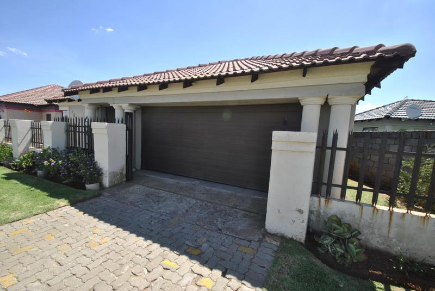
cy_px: 146
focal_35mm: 15
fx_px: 181
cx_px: 218
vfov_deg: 77.4
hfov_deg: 100.3
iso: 100
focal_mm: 10
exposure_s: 1/200
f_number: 7.1
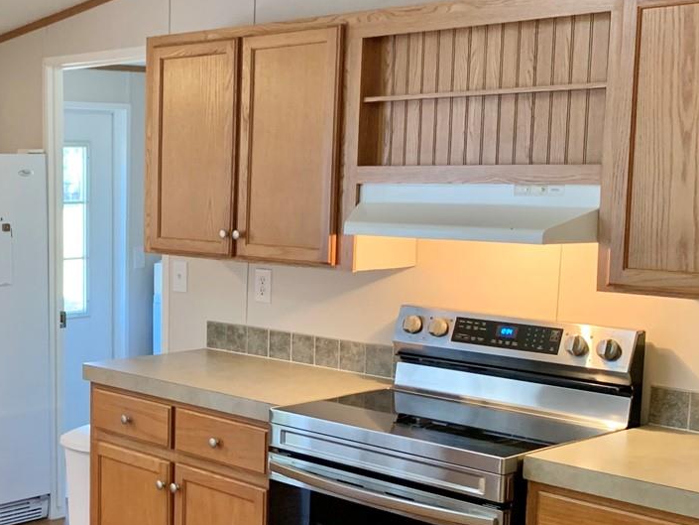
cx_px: 89
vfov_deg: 24.7
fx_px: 1192
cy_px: 347
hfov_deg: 31.4
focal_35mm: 59
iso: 160
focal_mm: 4.25
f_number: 1.8
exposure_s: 1/60
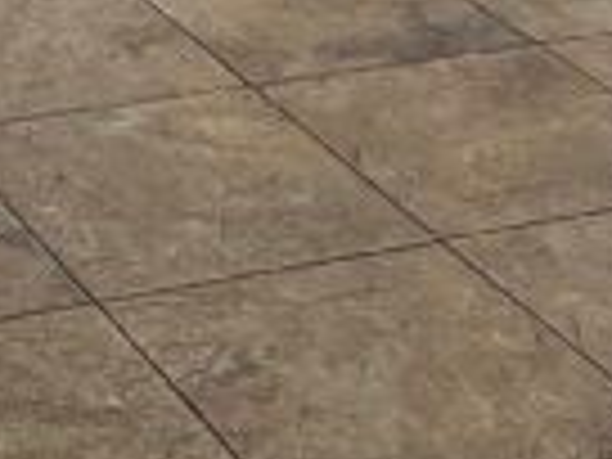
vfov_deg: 9.1
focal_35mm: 147
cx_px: -220
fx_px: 2599
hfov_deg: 12.9
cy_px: -657
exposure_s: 1/60
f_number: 1.5
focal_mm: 5.7
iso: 80
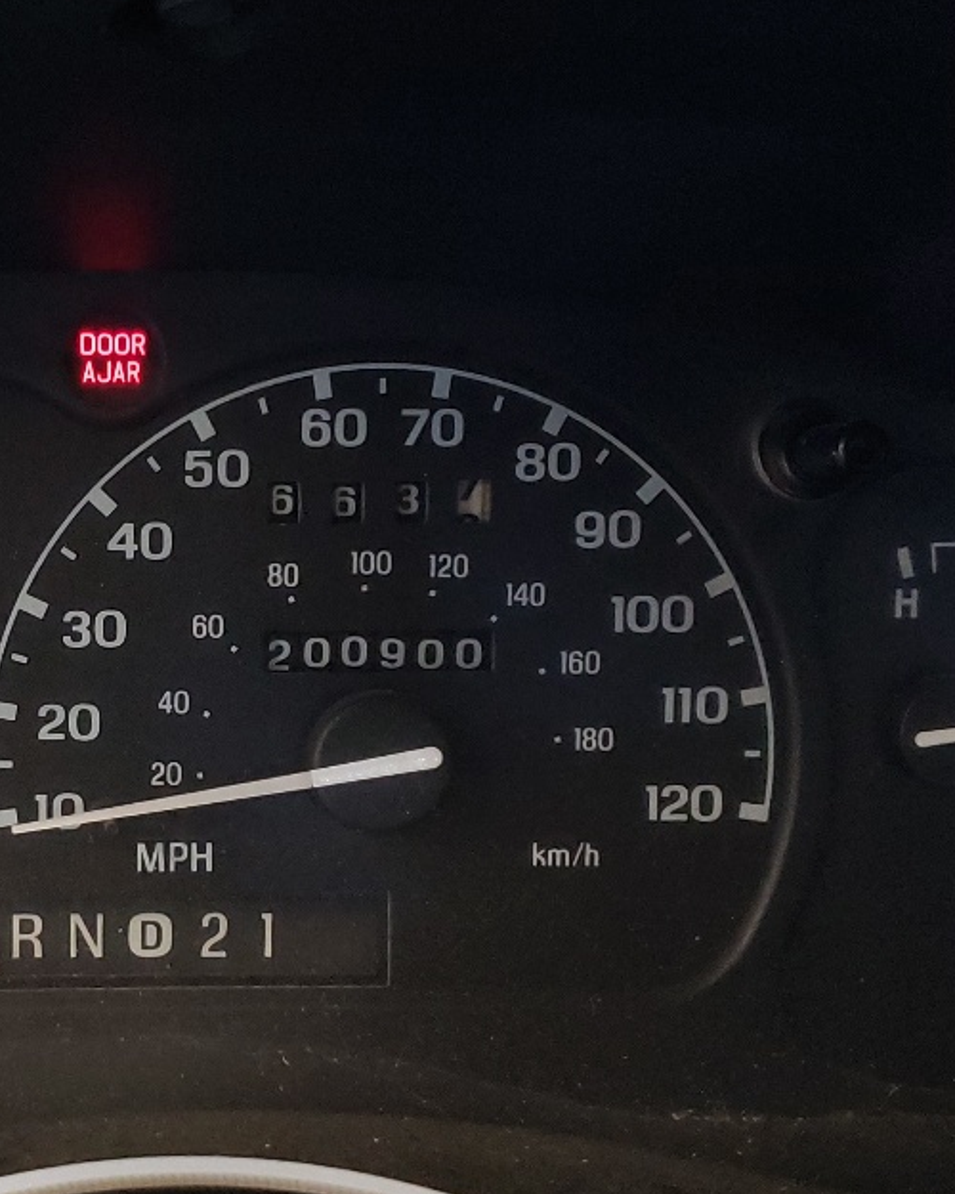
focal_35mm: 65
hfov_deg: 23.0
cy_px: 732
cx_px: 145
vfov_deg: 29.0
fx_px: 2296
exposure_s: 1/30
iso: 345
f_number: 1.5
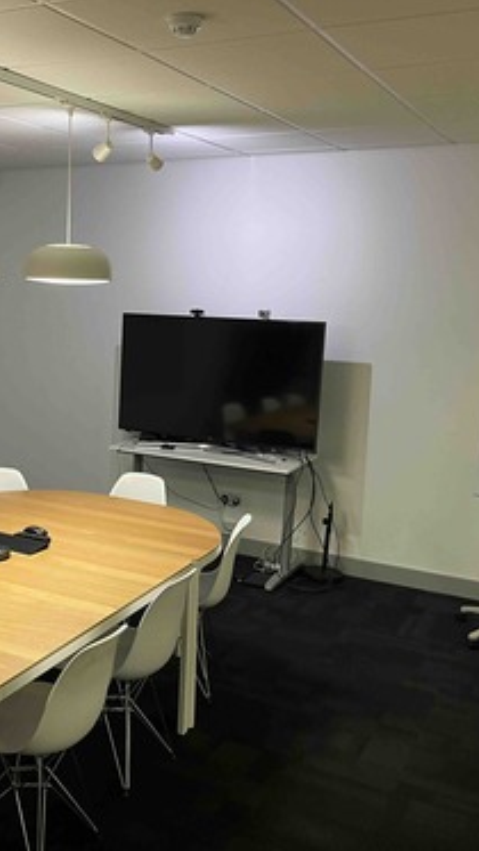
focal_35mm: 38
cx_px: 91
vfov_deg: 52.8
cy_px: 426
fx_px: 857
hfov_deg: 30.4
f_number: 1.6
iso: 80
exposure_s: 1/50
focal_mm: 5.1
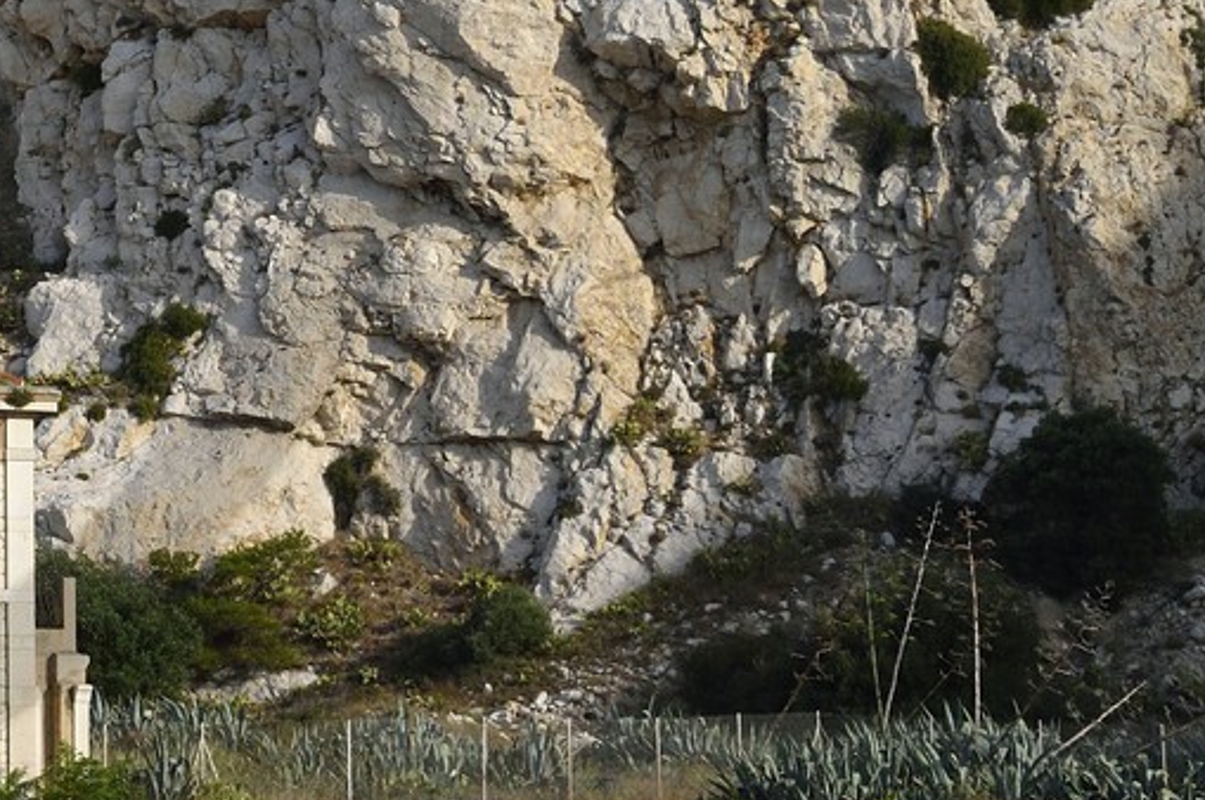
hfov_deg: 11.5
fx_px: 5783
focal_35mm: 173
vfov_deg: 7.9
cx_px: -526
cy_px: -111
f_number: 13
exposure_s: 1/320
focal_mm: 55
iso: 200
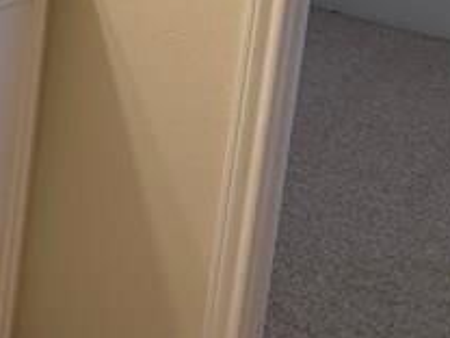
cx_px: -143
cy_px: -160
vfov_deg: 16.8
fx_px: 1040
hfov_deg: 21.9
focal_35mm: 80
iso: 80
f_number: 1.8
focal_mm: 4.25
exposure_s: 1/120
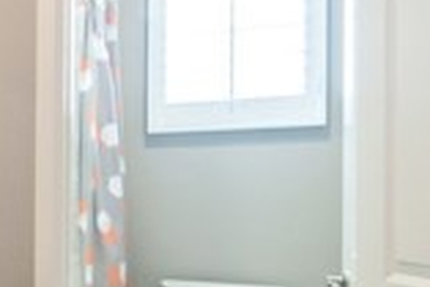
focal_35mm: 57
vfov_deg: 23.6
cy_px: 213
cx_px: -271
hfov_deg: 24.1
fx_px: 681
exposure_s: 1/125
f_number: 2.8
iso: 450
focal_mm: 14
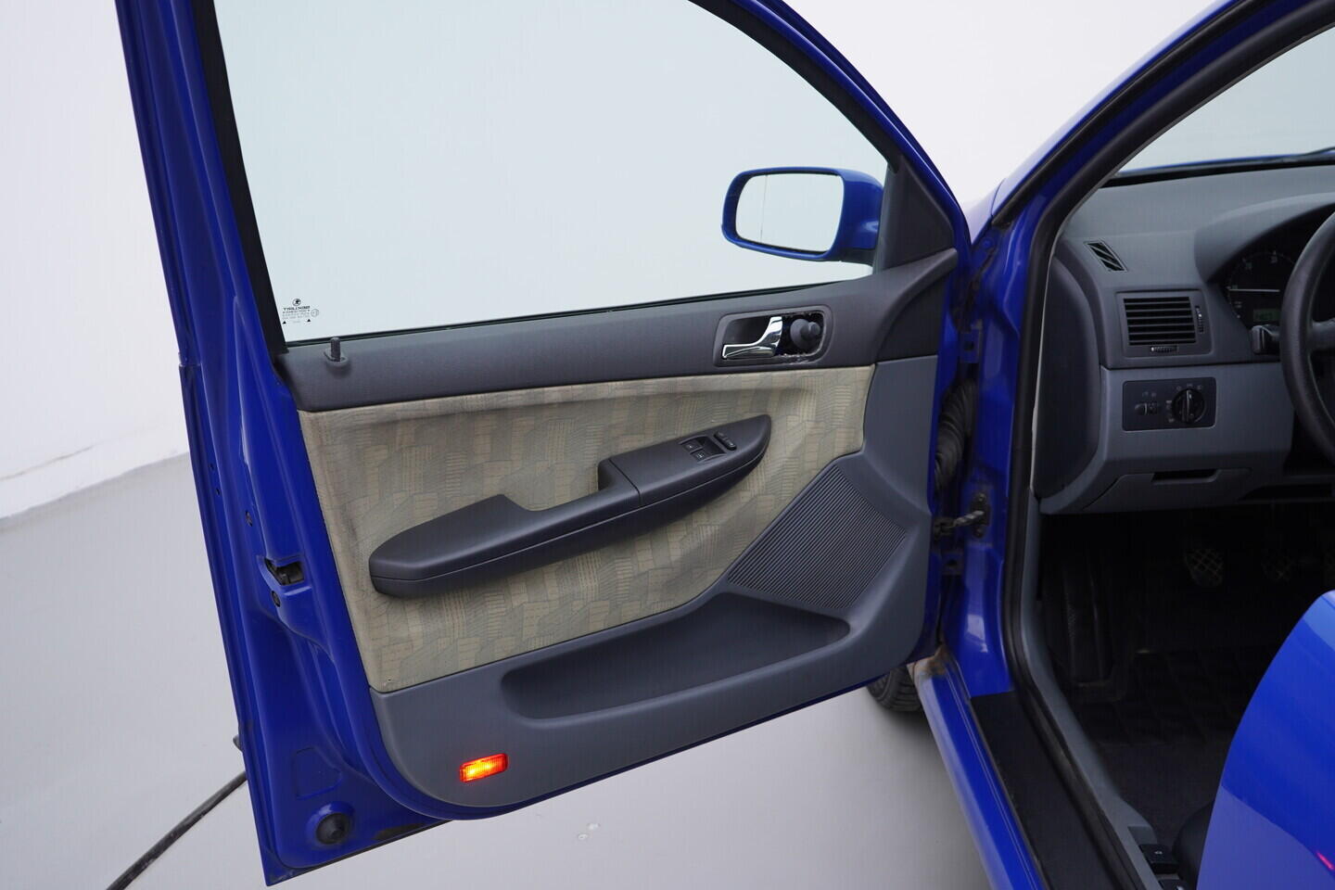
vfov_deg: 36.9
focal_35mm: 36
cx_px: 668
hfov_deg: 53.1
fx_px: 1335
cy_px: 445
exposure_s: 1/60
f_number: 3.5
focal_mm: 24
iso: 125
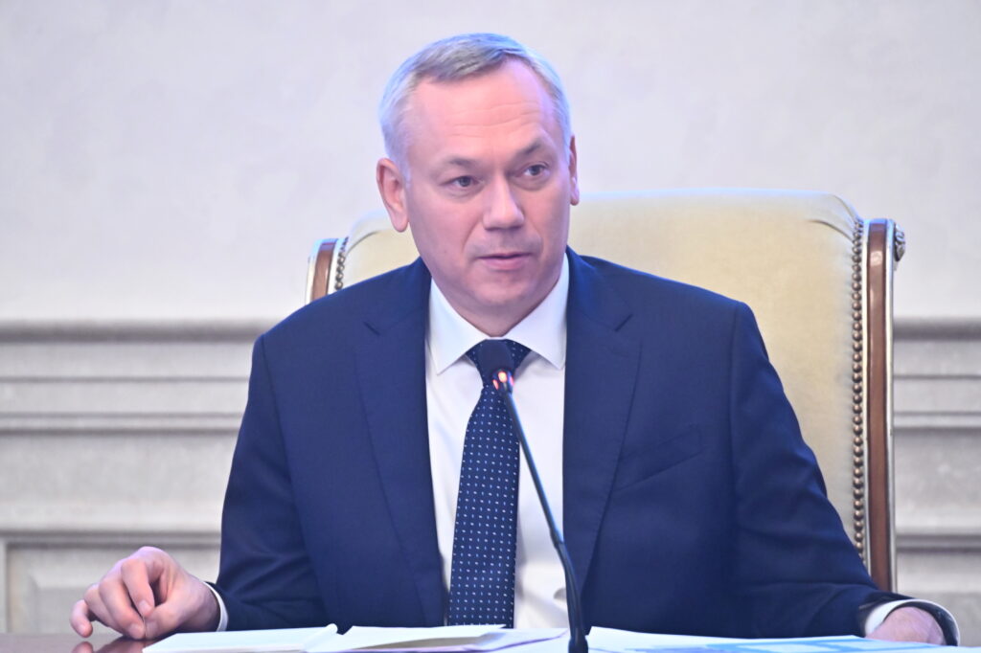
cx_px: 490
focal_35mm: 400
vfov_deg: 3.4
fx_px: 10896
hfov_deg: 5.2
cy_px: 326
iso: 8000
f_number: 11
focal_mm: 400
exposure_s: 1/160
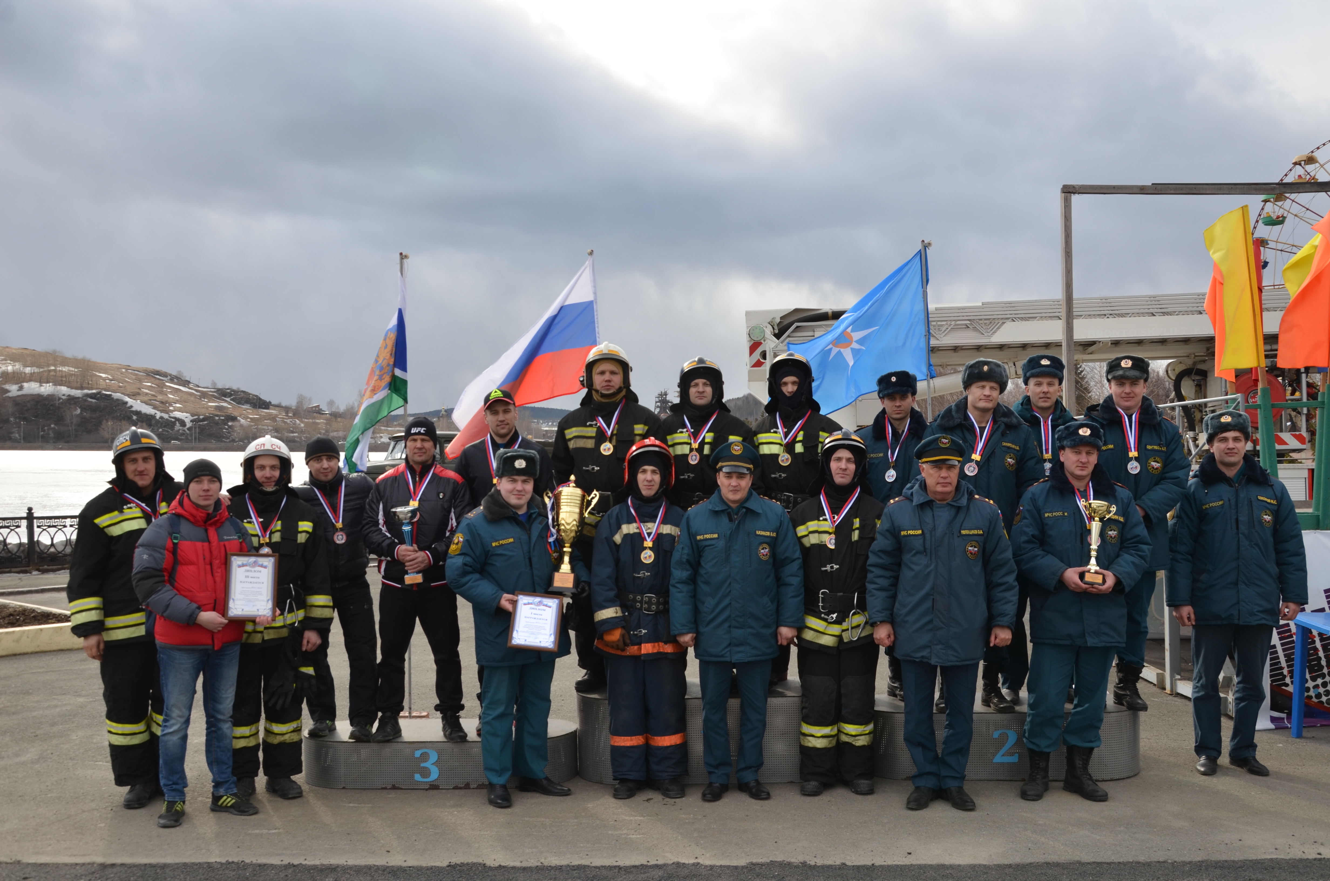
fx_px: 1217
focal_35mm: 33
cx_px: 665
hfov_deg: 57.3
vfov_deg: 39.8
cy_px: 440
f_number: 8
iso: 160
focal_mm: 22
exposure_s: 1/250
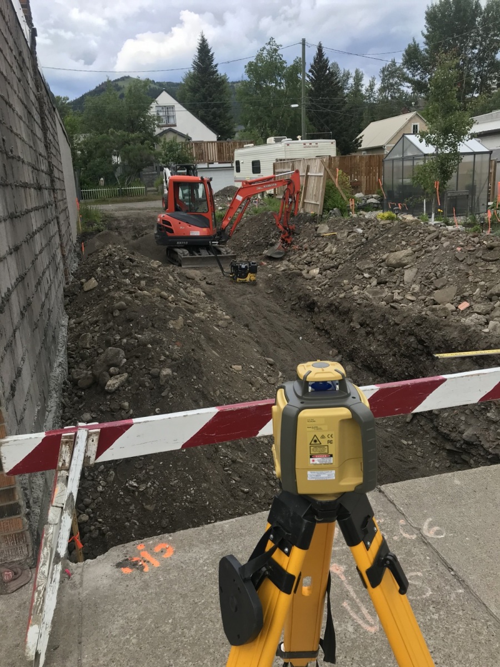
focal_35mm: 28
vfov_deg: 63.4
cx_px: 250
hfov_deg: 49.7
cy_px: 334
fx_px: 539
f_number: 1.8
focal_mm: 3.99
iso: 20
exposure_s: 1/840
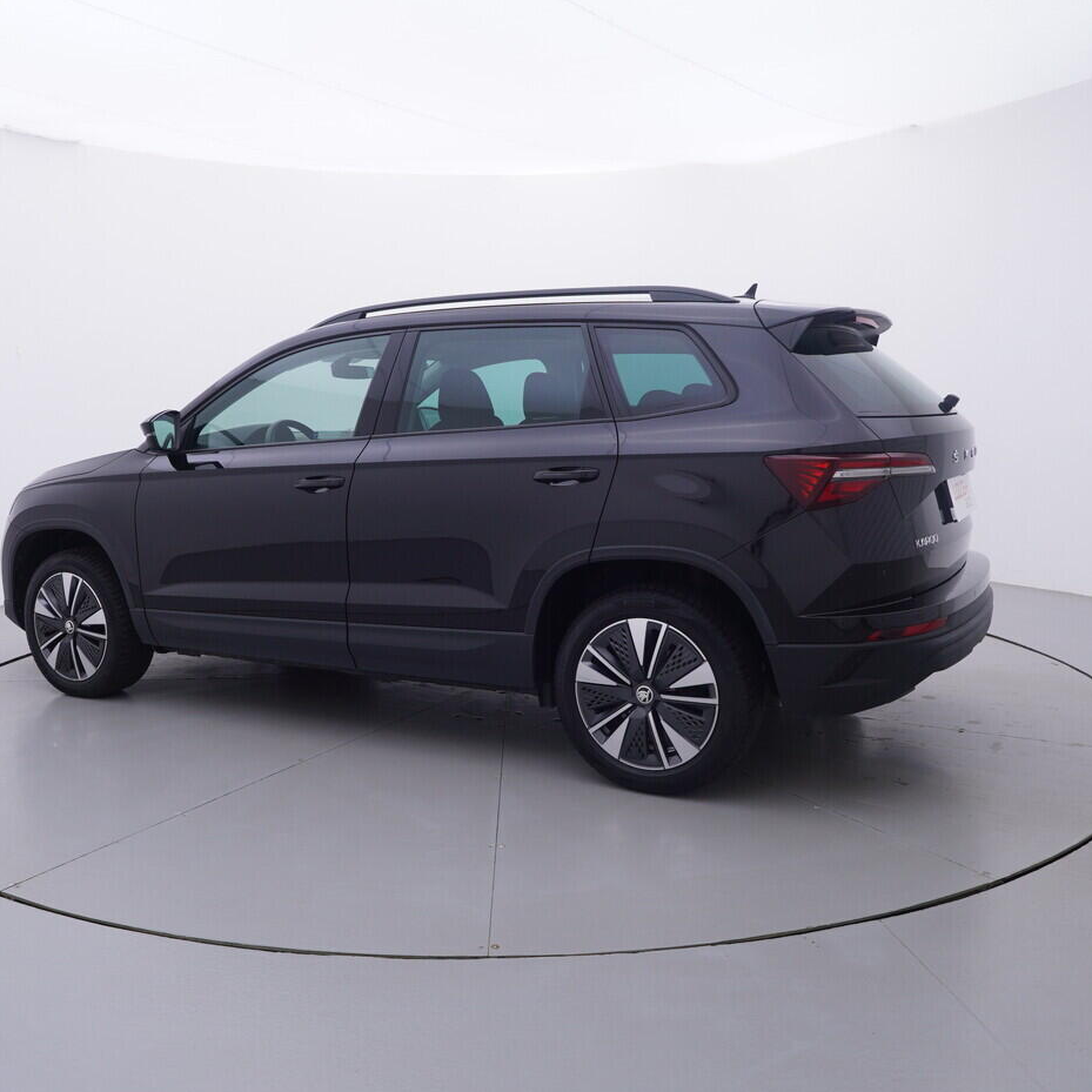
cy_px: 534
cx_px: 505
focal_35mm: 30
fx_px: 1059
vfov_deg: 54.6
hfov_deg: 54.5
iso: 200
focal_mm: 15
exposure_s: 1/80
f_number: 5
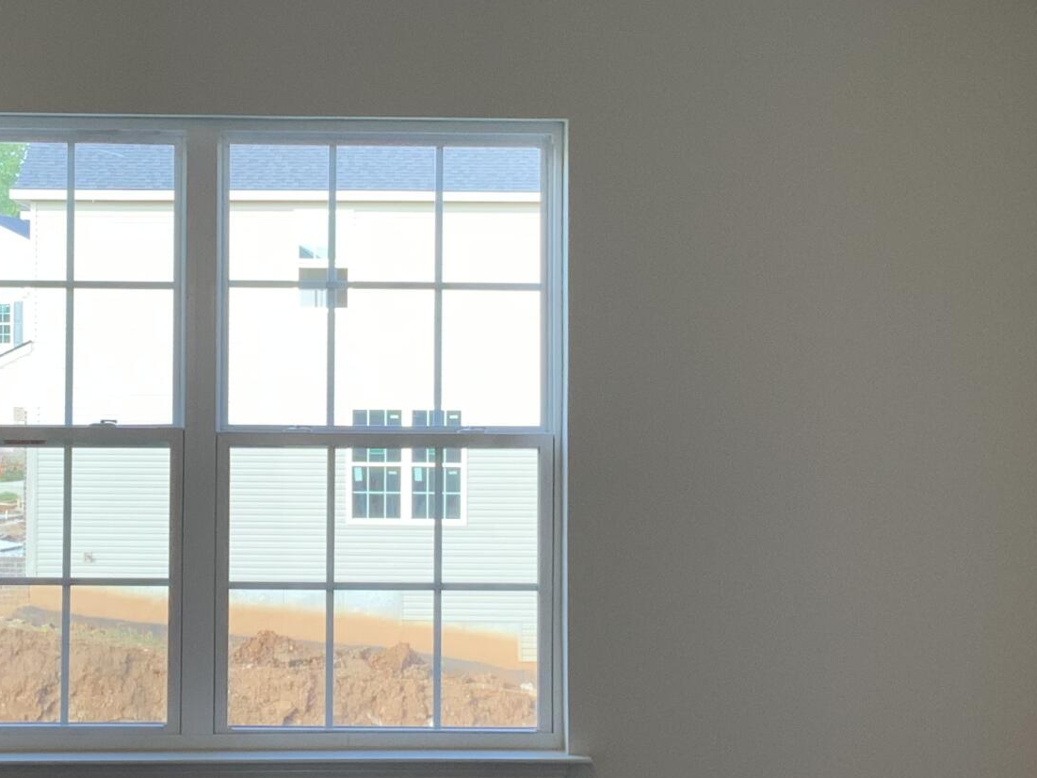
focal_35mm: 79
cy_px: 314
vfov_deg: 18.6
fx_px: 2367
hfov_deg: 24.5
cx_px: 315
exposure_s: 1/60
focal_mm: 3
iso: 32
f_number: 1.8
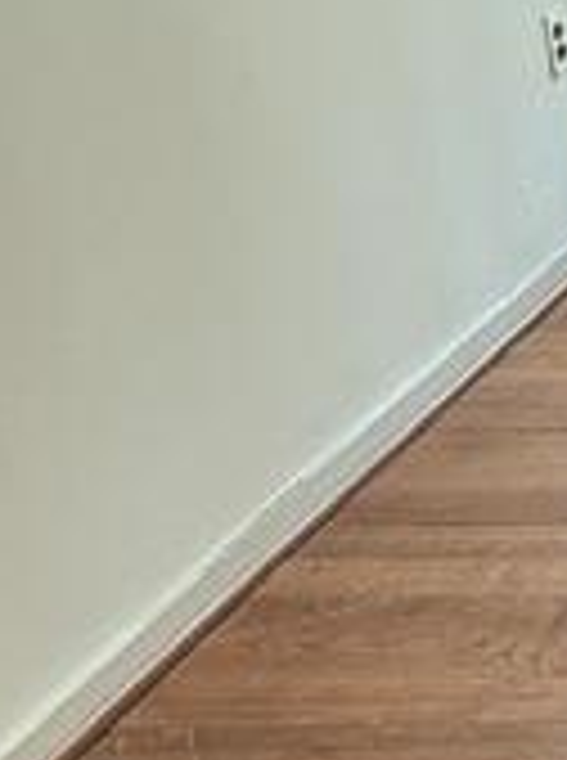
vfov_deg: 22.4
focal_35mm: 85
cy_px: 36
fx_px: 1863
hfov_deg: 11.9
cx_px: 1562
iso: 320
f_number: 2.2
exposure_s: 1/68
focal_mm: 2.22
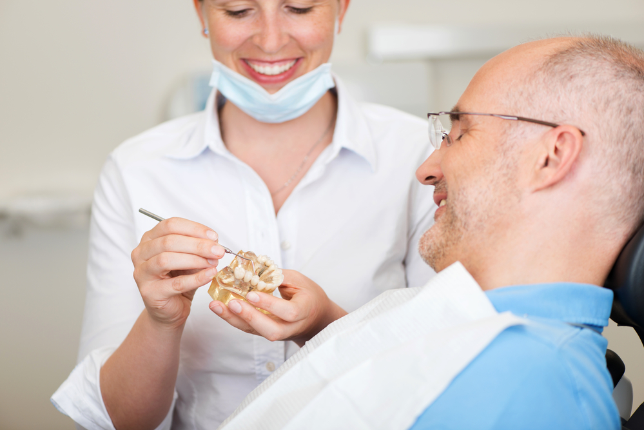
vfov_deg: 13.1
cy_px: 215
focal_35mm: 105
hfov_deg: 19.4
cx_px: 322
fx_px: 1879
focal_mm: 105
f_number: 3.2
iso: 100
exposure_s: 1/200
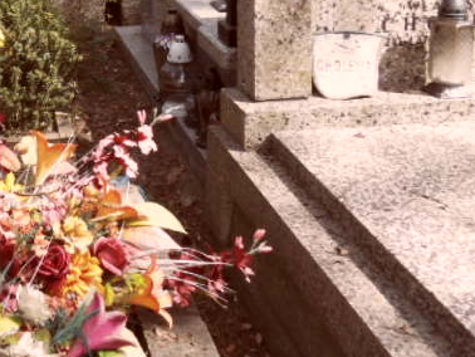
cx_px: -52
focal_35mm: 65
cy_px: 13
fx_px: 892
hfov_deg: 27.2
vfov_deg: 21.9
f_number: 3.2
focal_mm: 3.9
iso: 80
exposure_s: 1/180
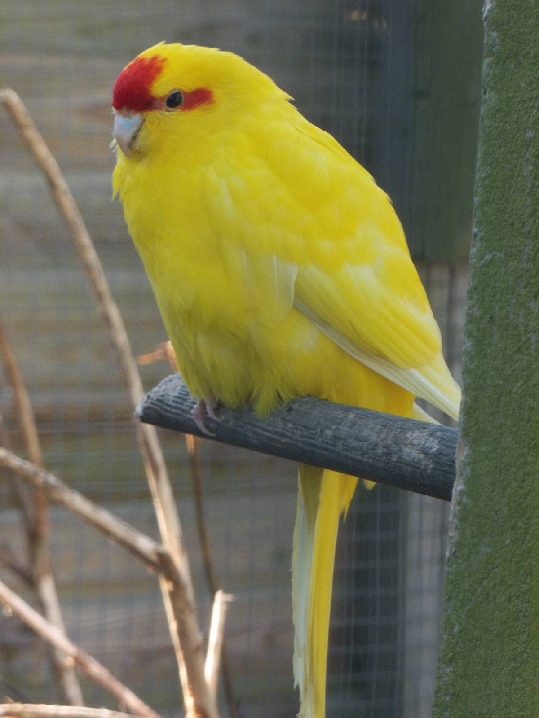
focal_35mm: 165
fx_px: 3426
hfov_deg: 9.0
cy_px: 359
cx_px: 270
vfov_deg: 12.0
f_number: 5.9
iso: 142
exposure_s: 1/80
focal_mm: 29.5
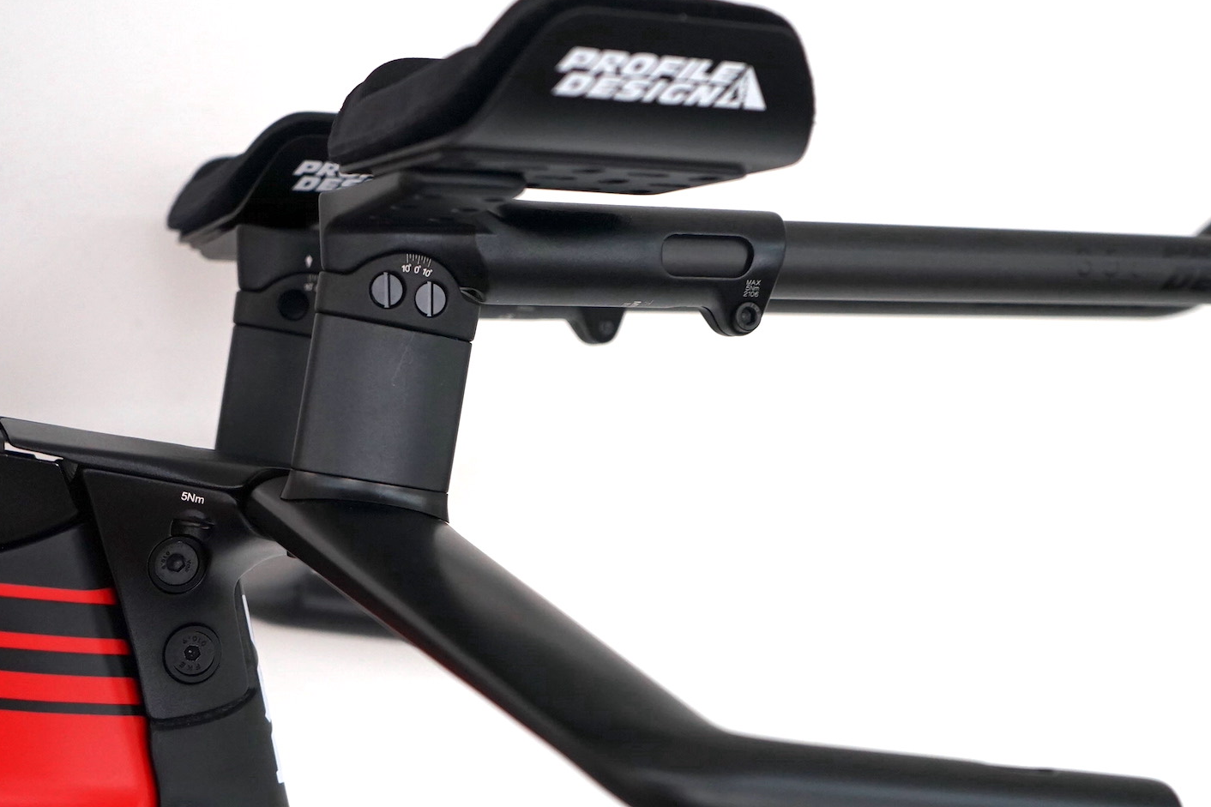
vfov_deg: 25.8
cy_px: 548
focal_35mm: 52
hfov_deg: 38.0
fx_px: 1749
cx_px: 738
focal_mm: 35
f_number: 4
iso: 1000
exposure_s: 1/160
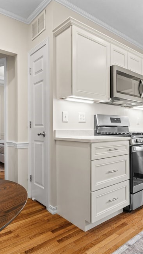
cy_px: 129
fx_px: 175
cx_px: 95
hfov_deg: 43.8
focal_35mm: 26
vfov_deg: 71.9
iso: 320
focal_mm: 16
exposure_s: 1/1.25
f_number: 9
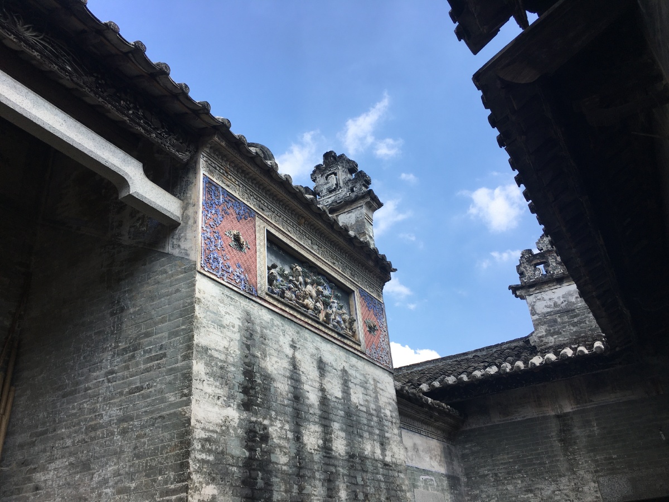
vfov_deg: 48.2
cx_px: 334
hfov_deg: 61.7
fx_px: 560
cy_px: 251
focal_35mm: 29
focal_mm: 4.15
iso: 25
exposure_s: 1/962
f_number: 2.2
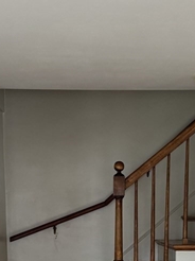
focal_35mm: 75
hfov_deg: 19.6
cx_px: 103
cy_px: 297
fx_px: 564
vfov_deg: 24.1
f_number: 1.78
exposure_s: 1/65
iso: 200
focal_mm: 6.76
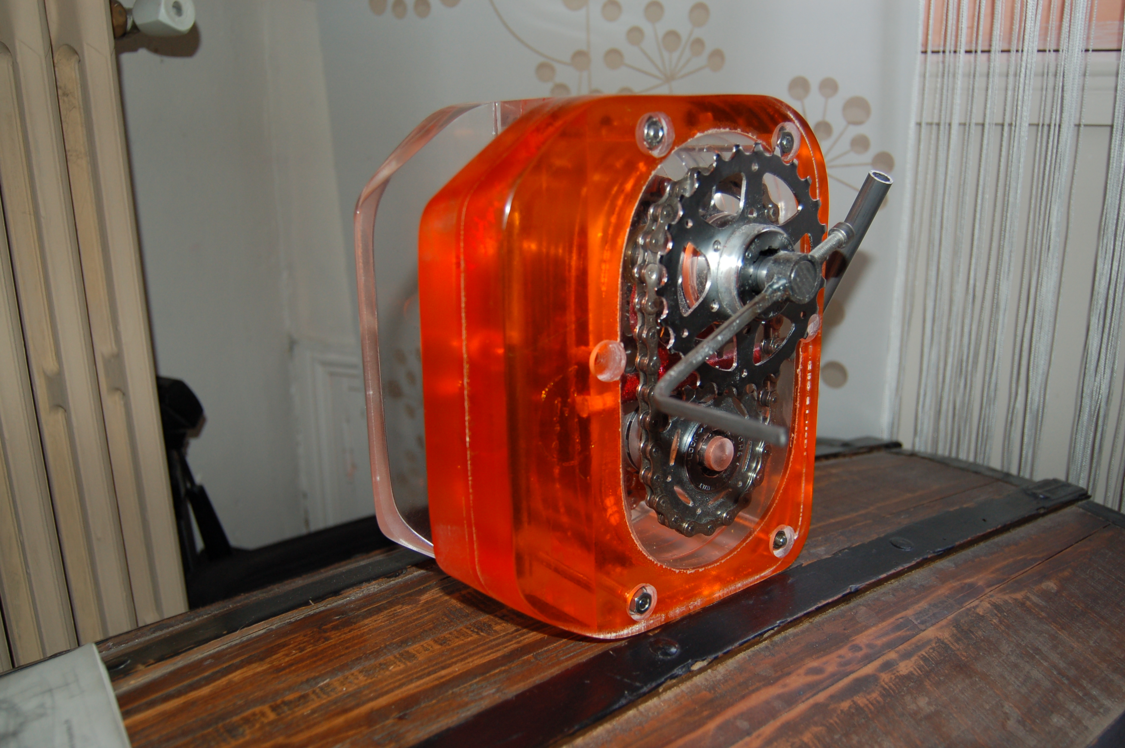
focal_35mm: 30
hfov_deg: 62.0
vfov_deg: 43.5
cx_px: 562
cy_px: 374
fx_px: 937
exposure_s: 1/60
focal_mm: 20
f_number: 3.8
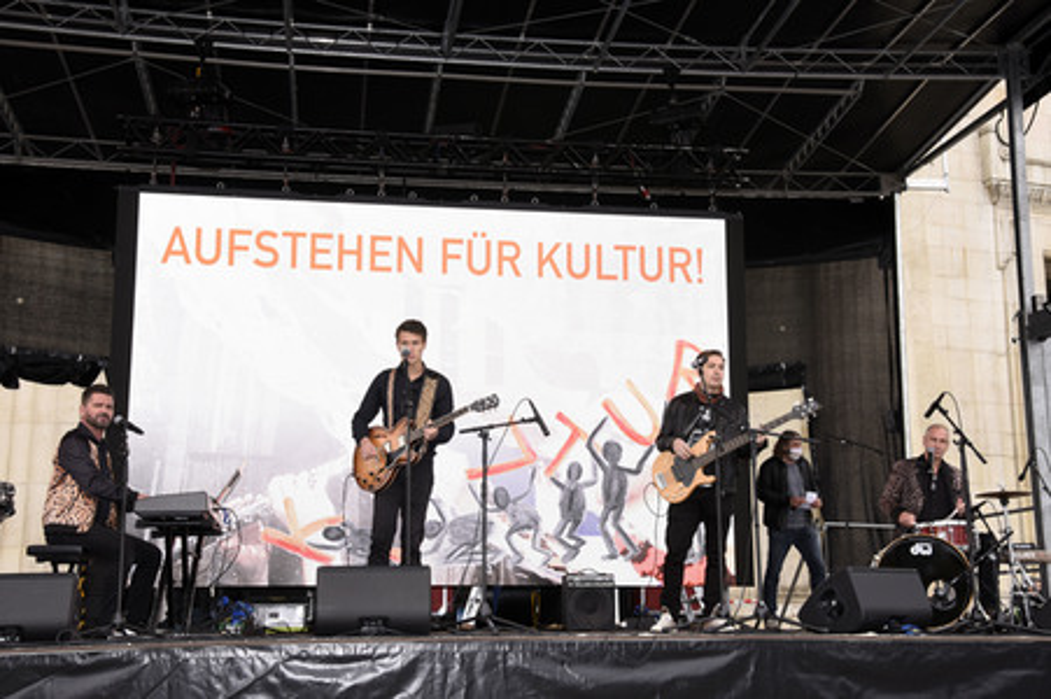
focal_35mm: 48
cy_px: 350
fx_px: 1400
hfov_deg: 41.1
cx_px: 526
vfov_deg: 28.0
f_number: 8
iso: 400
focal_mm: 48
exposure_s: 1/160
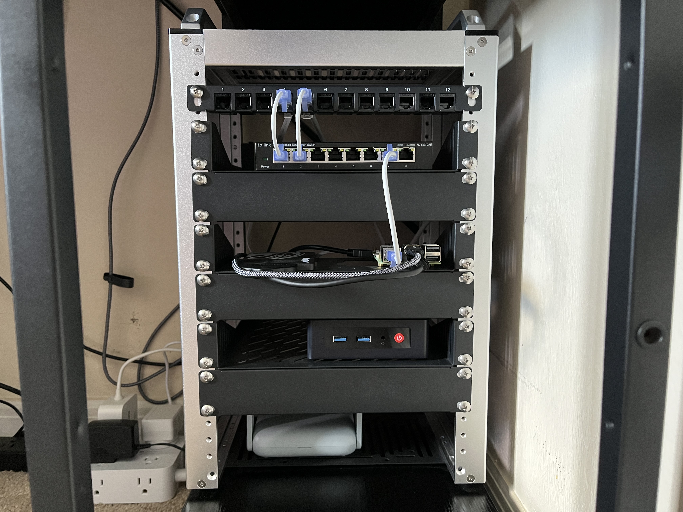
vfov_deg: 53.1
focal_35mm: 26
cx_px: 342
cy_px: 256
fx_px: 513
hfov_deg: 67.3
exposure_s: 1/47
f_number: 1.6
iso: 500
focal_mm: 5.1
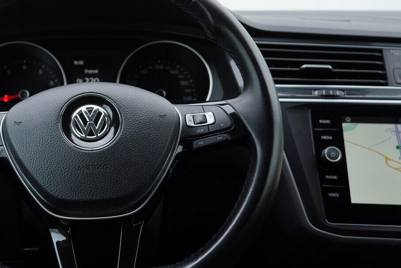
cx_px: 85
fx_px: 635
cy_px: 111
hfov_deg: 34.1
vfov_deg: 23.8
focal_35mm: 57
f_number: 3.5
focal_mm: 24
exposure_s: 1/60
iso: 125
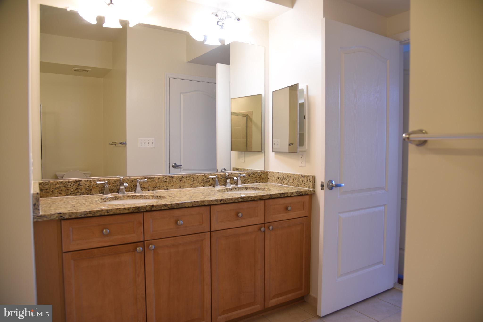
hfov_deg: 73.7
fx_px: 322
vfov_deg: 53.2
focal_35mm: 24
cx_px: 242
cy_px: 161
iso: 125
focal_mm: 24
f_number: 4.5
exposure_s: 1/13
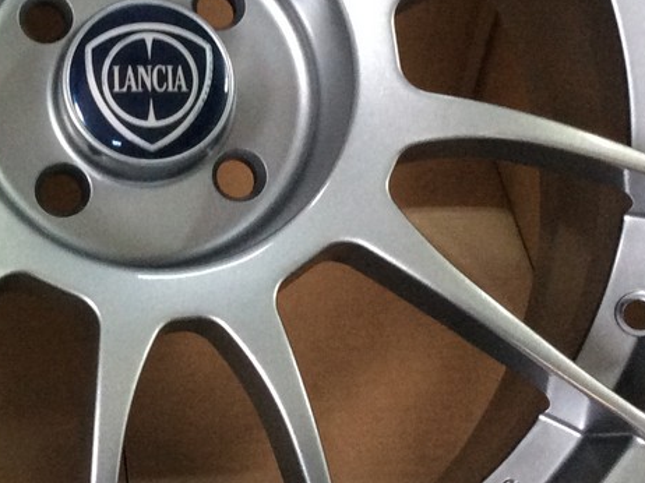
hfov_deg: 23.2
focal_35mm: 83
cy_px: 126
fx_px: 1546
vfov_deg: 17.7
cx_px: 130
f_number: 2.4
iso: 160
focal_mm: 3.3
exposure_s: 1/25
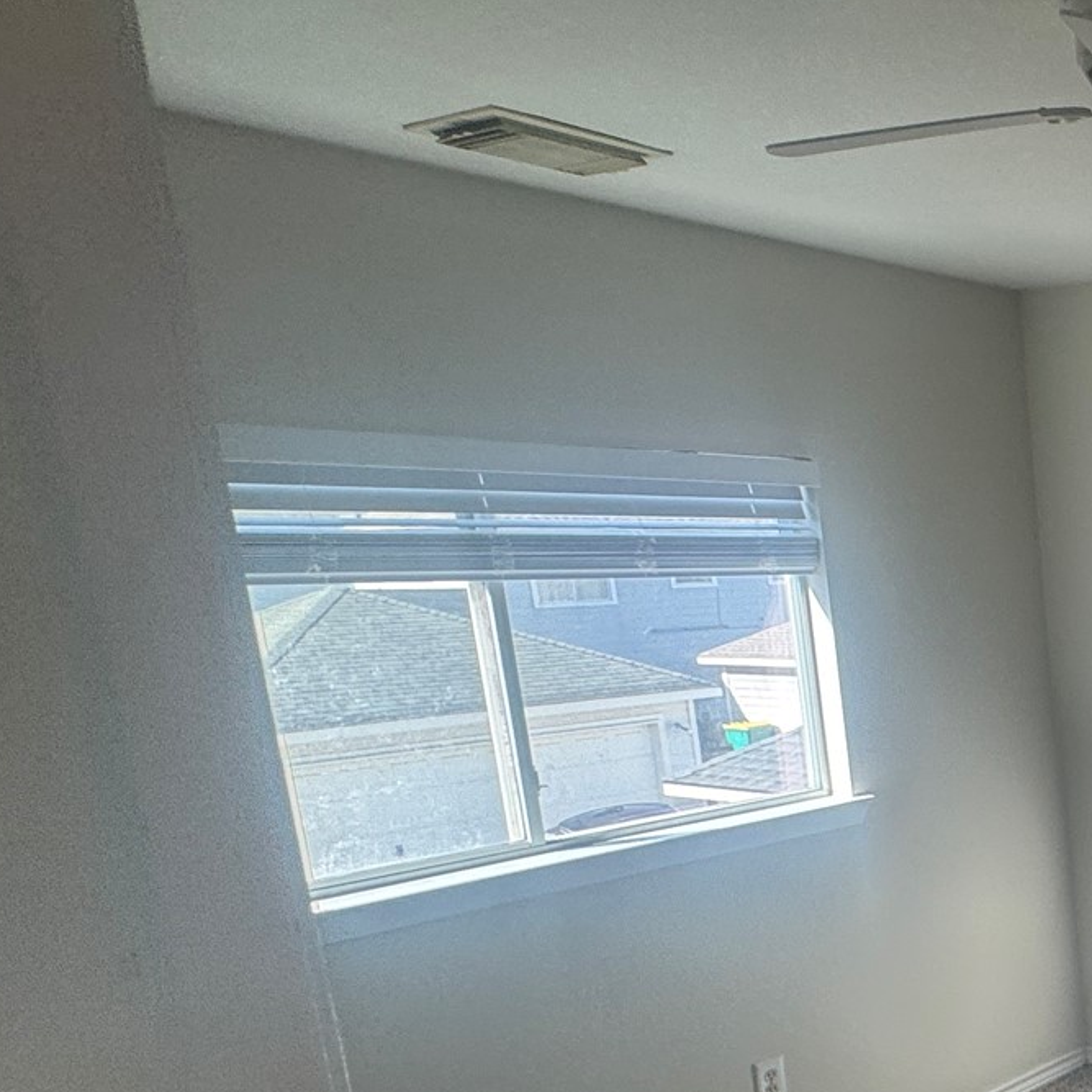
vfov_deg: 42.4
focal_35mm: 38
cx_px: 1523
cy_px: 828
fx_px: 1356
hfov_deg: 30.7
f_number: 2.2
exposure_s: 1/120
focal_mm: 2.22
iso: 64
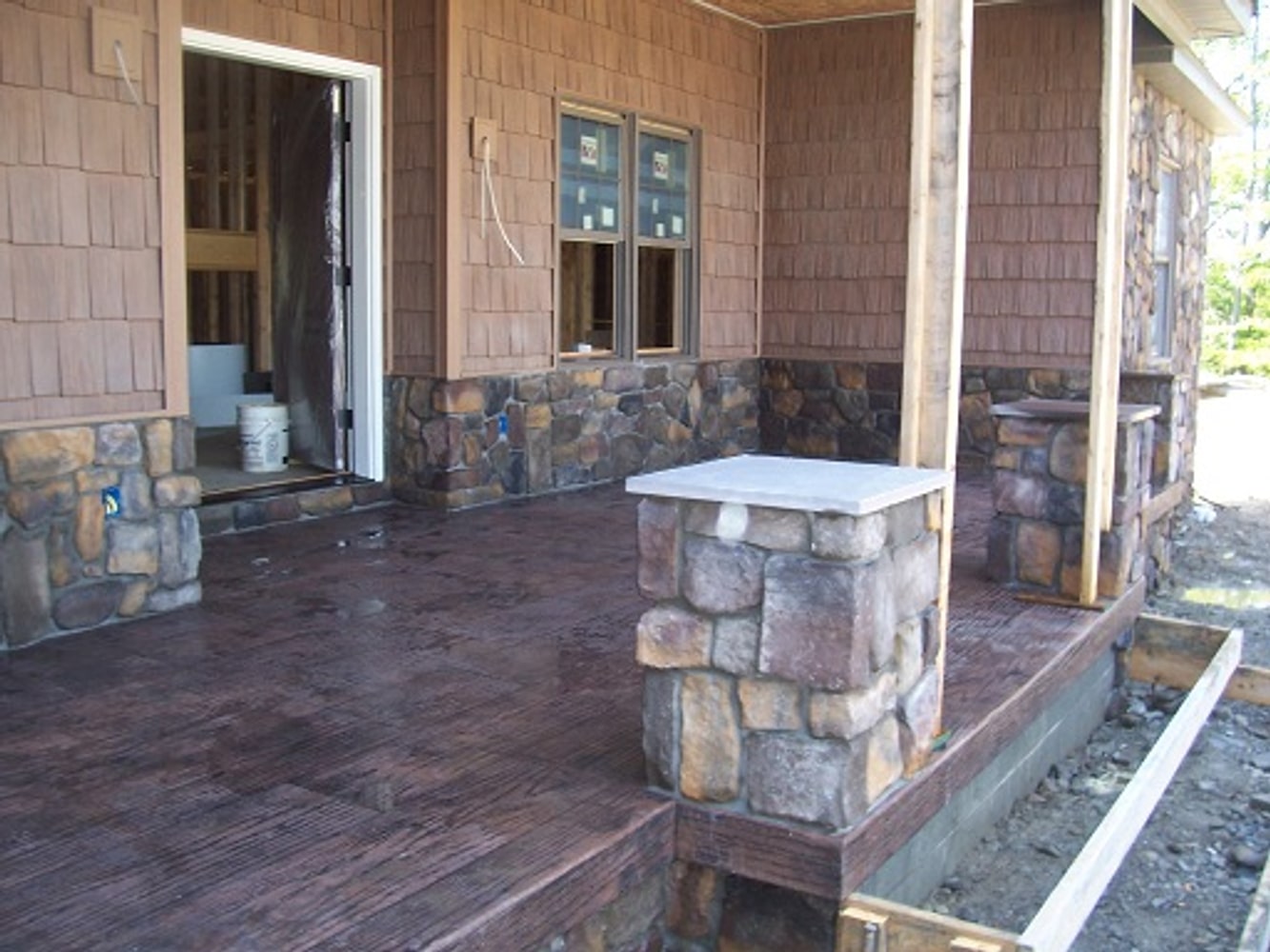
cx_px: 635
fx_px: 1248
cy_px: 476
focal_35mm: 34
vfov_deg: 41.8
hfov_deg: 54.0
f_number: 2.7
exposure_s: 1/60
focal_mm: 5.6
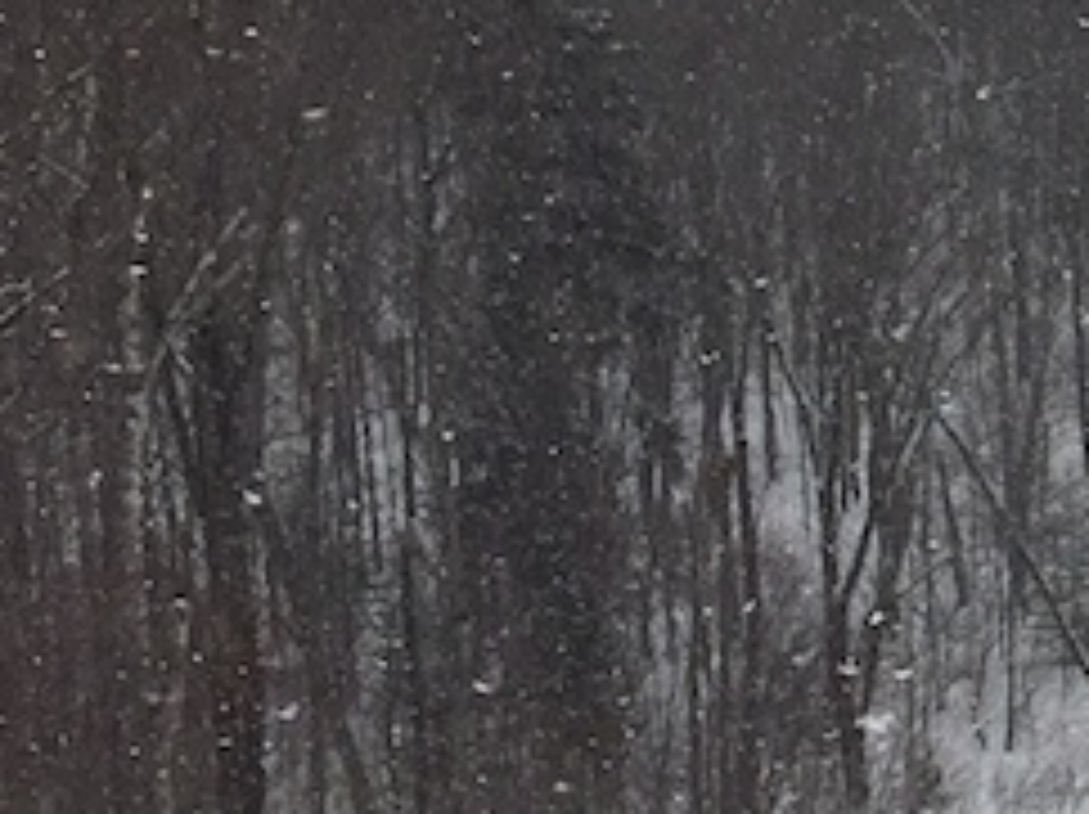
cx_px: 2403
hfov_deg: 12.3
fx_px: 4274
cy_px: 810
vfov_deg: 10.8
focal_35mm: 136
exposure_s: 1/5650
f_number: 2.2
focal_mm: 4.15
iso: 32
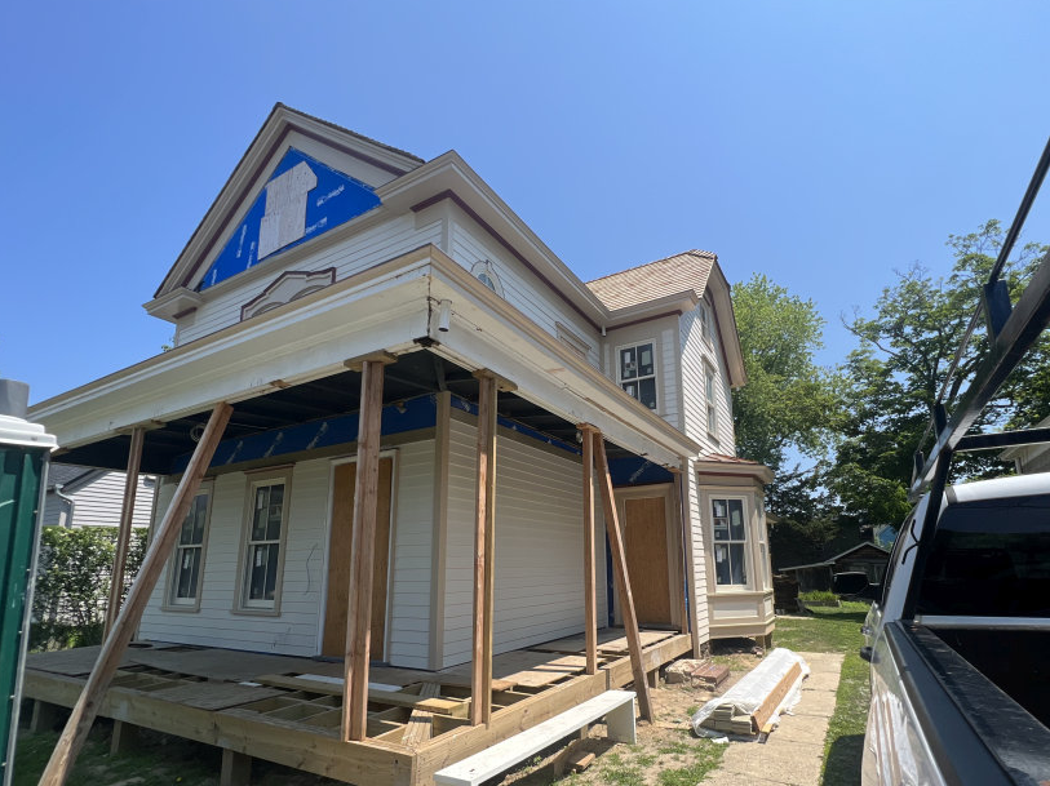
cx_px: 570
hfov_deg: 94.3
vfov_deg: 77.3
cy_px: 465
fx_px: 485
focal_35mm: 16
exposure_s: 1/1119
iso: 32
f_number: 1.8
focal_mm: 1.57
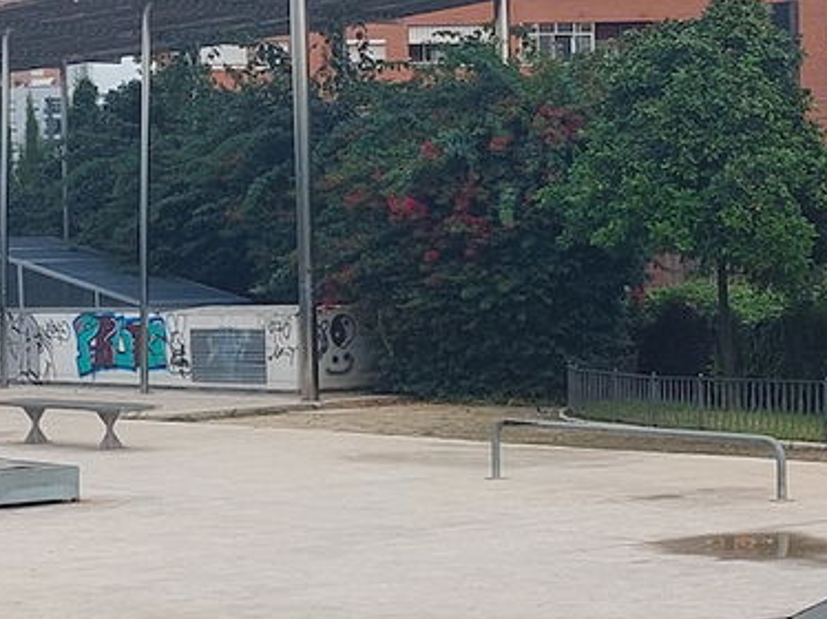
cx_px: 573
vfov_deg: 13.8
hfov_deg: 18.3
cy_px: 336
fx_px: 2555
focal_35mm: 107
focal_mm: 5.23
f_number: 1.8
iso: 40
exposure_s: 1/835
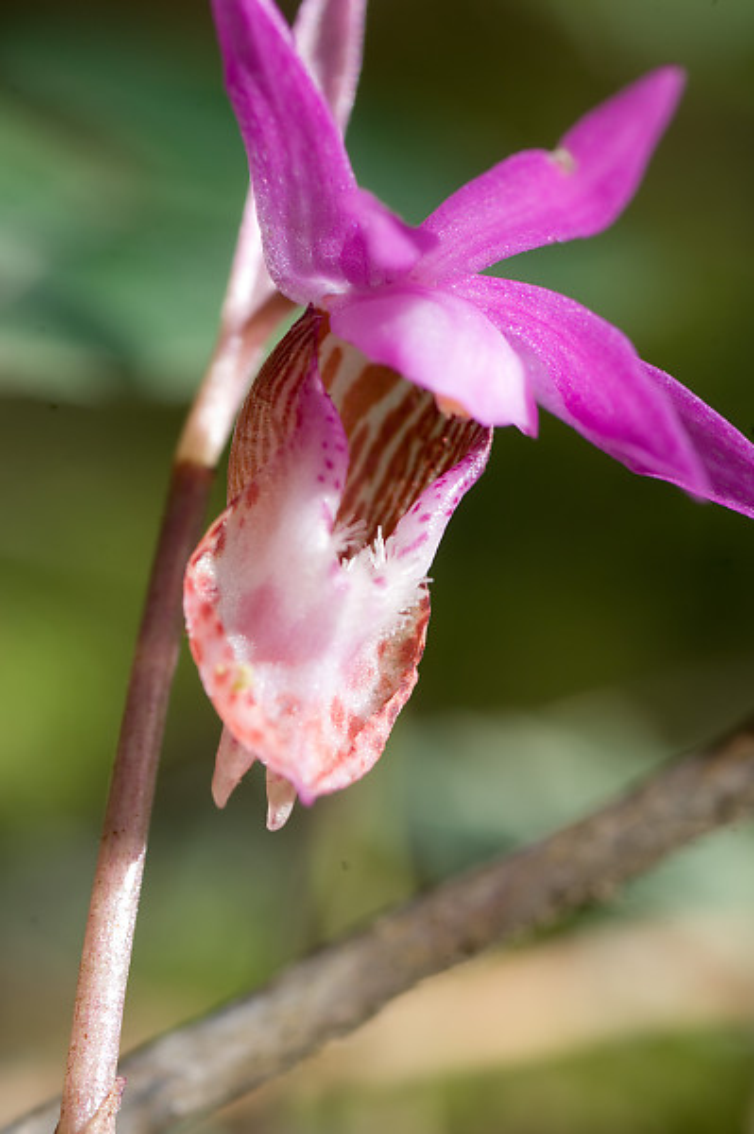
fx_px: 4956
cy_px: 567
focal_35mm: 158
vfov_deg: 13.1
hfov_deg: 8.7
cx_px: 377
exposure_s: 1/20
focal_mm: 105
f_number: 11
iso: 100
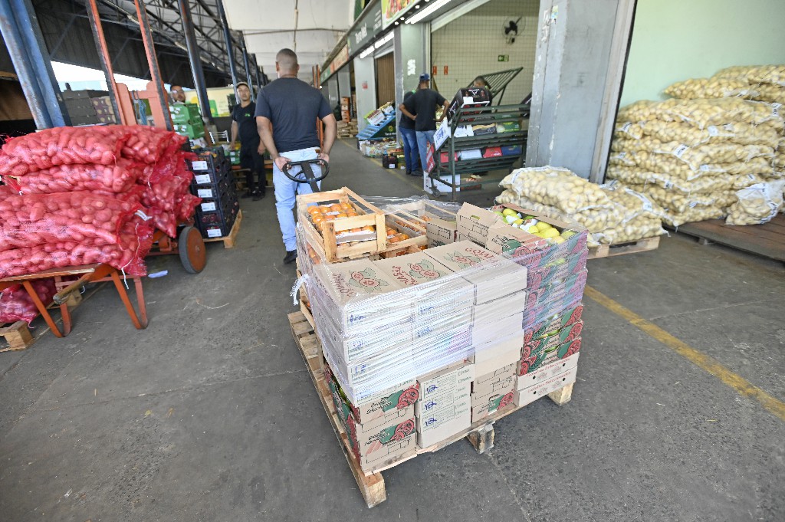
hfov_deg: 93.3
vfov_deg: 70.3
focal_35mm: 17
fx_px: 370
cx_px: 392
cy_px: 261
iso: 1600
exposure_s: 1/500
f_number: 4
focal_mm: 17
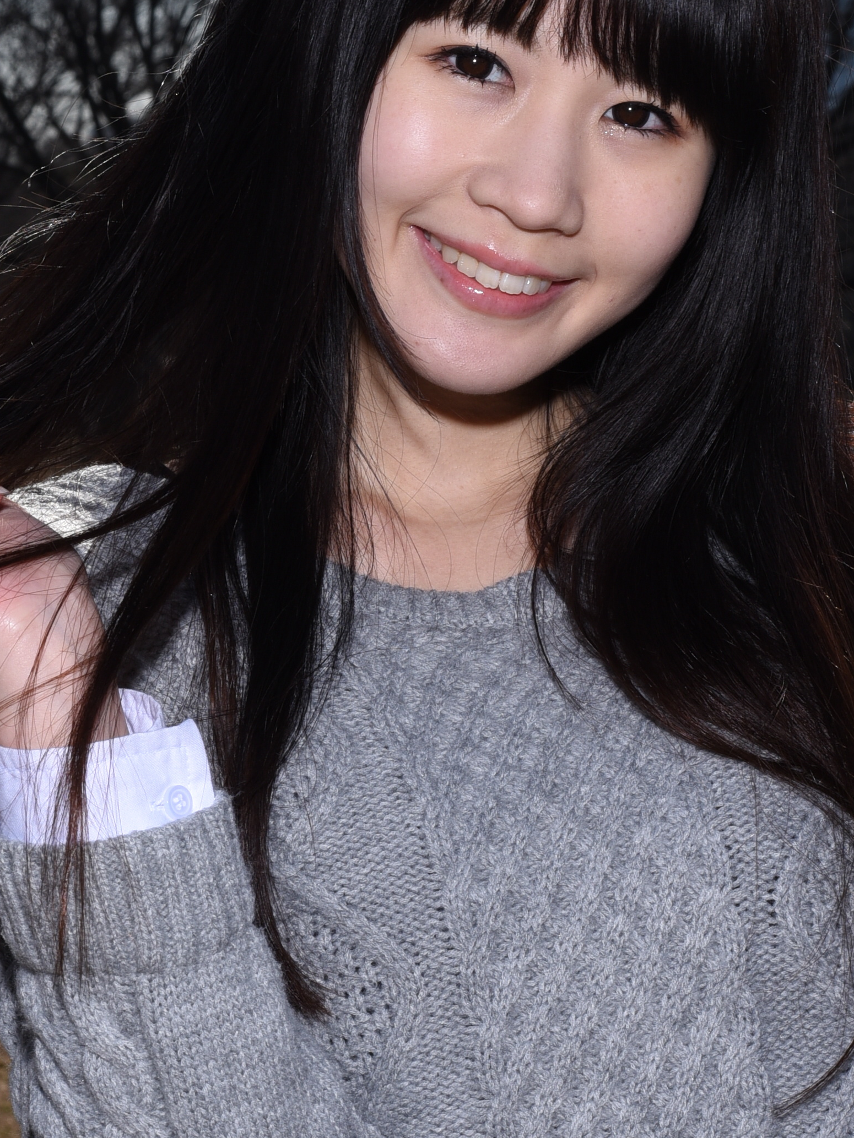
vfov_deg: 14.0
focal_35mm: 140
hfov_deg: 10.6
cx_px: 367
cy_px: 924
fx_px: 4606
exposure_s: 1/200
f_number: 16
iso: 100
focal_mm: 50
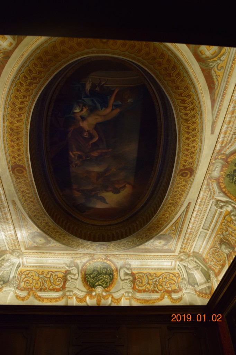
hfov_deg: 38.3
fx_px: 339
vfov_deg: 55.1
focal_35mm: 34
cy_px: 178
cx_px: 118
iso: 1600
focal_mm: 23
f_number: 3.8
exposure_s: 1/60
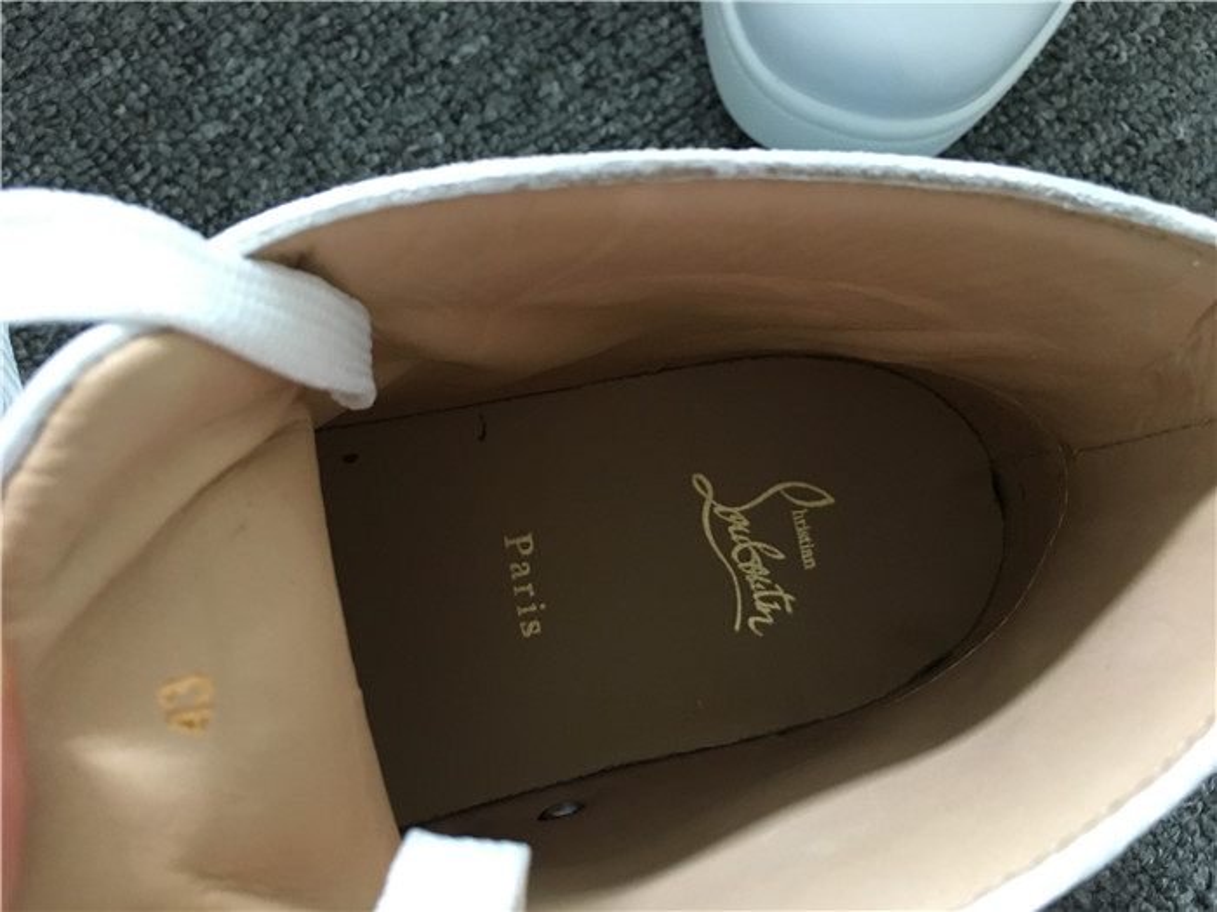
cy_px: 456
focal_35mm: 29
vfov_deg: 48.2
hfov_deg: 61.7
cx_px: 608
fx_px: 1020
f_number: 2.2
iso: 200
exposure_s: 1/33
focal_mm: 4.15
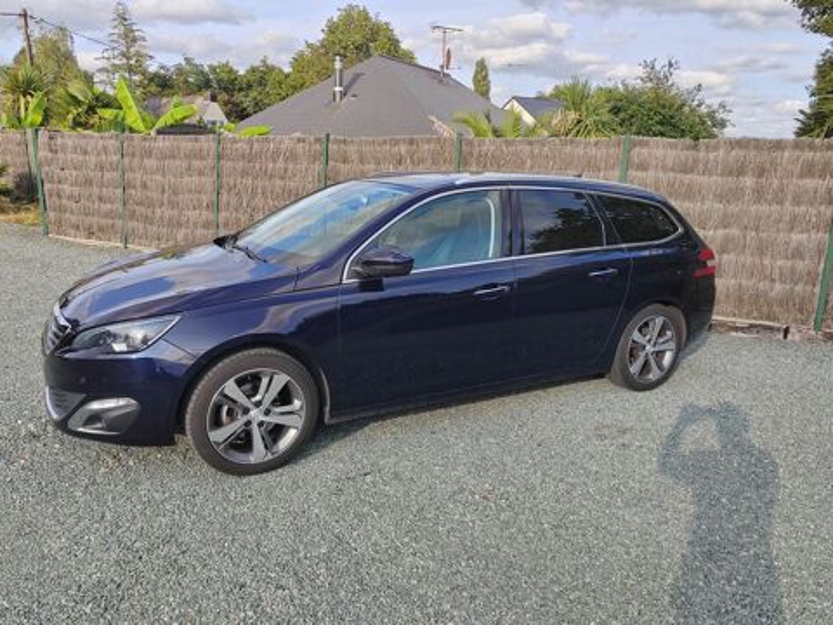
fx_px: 650
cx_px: 416
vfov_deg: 51.4
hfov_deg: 65.3
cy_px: 312
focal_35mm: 27
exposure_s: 1/1000
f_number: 1.9
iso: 100
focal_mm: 5.52
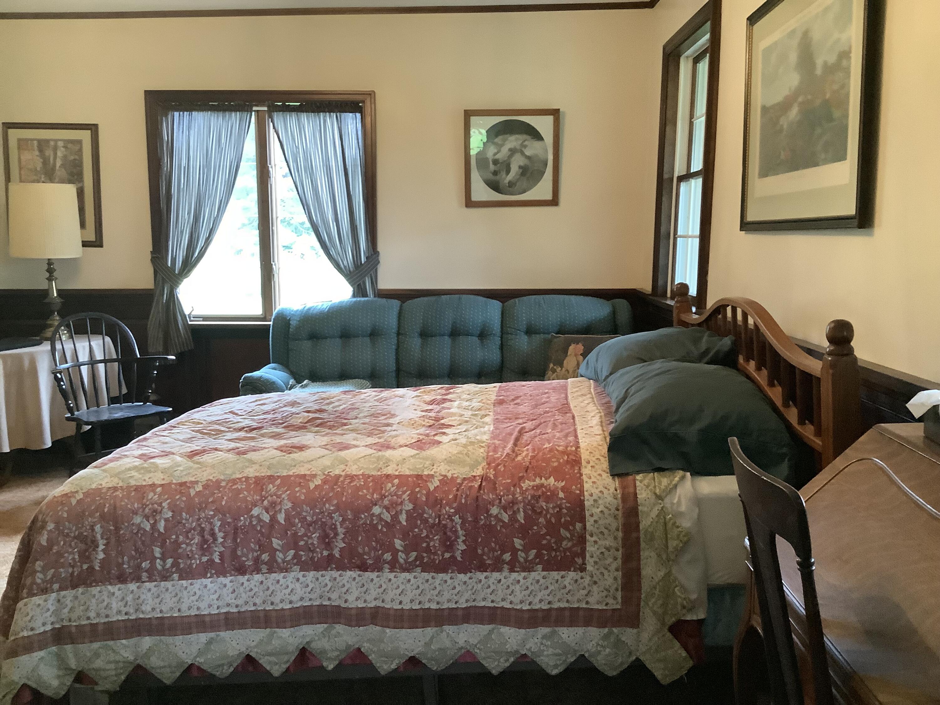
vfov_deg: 45.4
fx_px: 842
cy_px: 352
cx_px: 470
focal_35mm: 31
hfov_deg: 58.4
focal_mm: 3.3
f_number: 2.4
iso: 400
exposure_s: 1/50
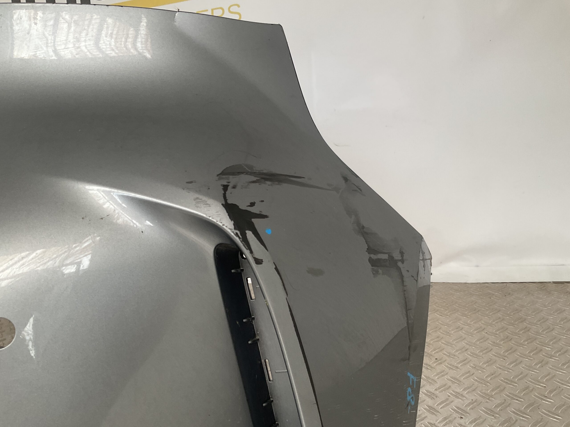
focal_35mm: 29
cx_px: 285
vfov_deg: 48.2
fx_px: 478
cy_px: 214
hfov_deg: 61.7
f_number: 1.8
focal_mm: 3
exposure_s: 1/120
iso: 40
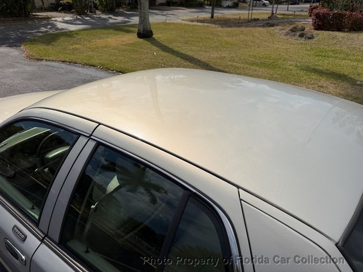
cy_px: 136
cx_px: 182
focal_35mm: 24
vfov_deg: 56.8
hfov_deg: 71.6
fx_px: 252
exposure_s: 1/17544
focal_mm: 6.76
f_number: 1.78
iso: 80
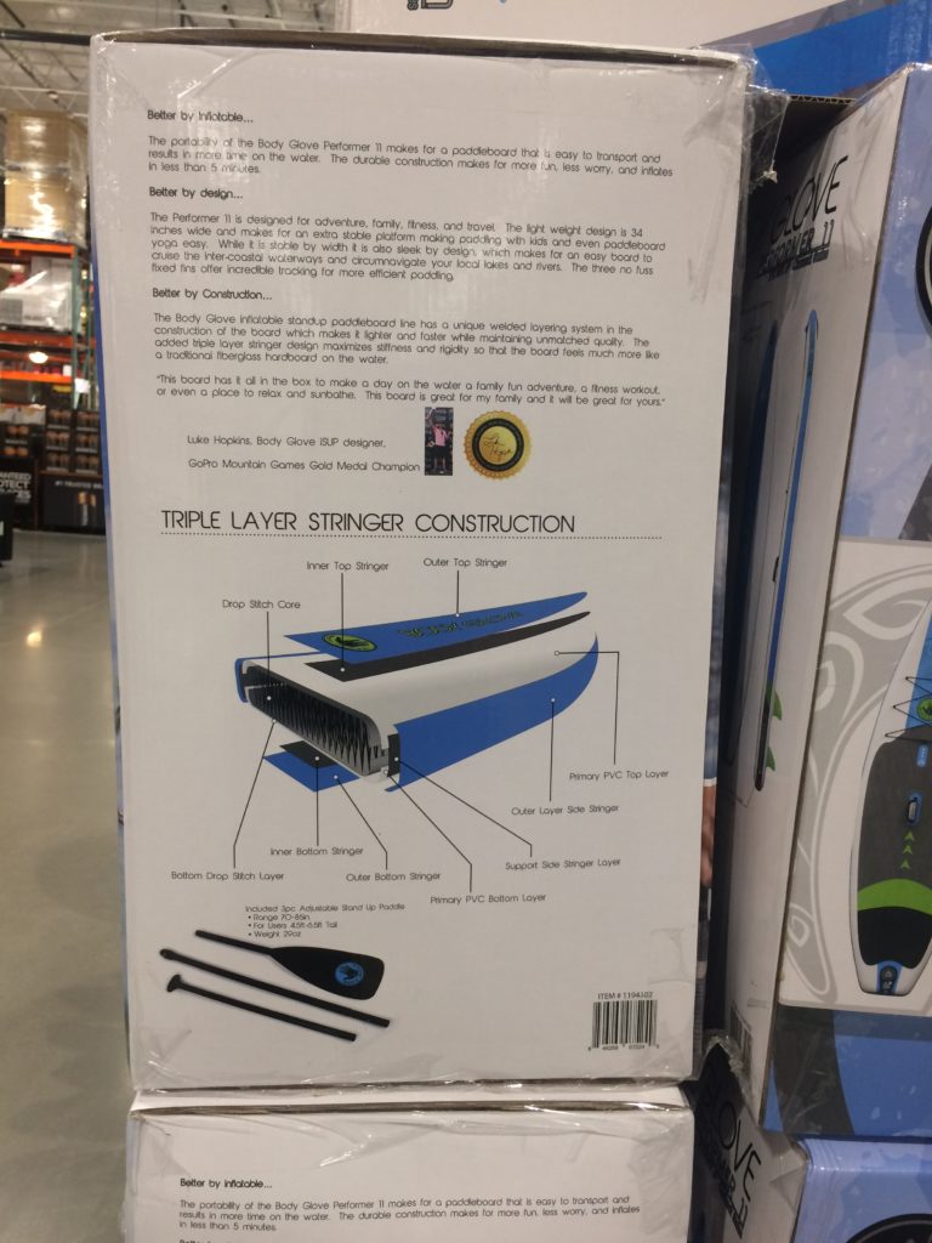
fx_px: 1041
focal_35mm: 29
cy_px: 622
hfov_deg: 48.2
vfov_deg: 61.7
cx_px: 466
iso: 80
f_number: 2.2
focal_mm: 4.15
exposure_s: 1/30
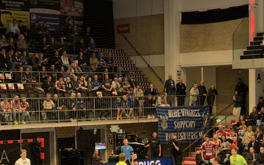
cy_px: 137
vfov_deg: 11.8
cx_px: 136
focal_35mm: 110
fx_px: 791
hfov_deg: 18.9
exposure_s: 1/103
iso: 100
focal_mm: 6.76
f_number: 1.78
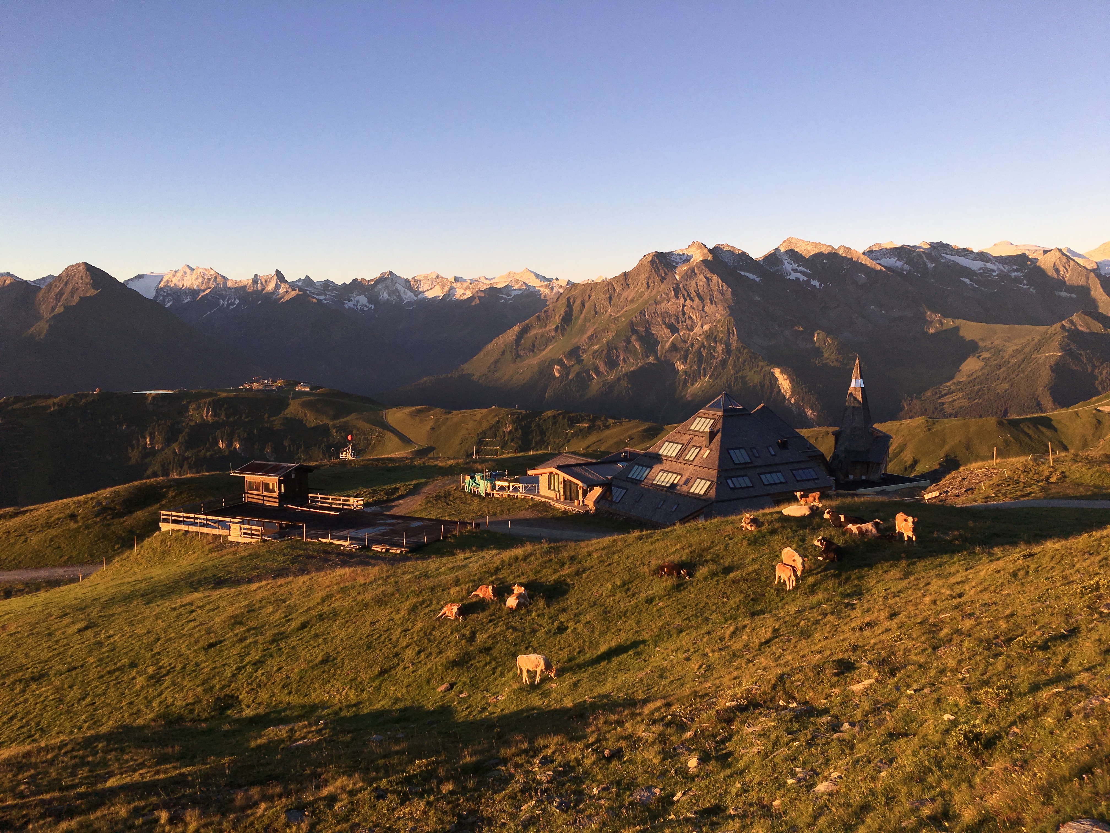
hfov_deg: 61.7
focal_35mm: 29
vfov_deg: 48.2
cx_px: 555
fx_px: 930
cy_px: 416
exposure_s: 1/785
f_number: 2.2
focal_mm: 4.15
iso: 25
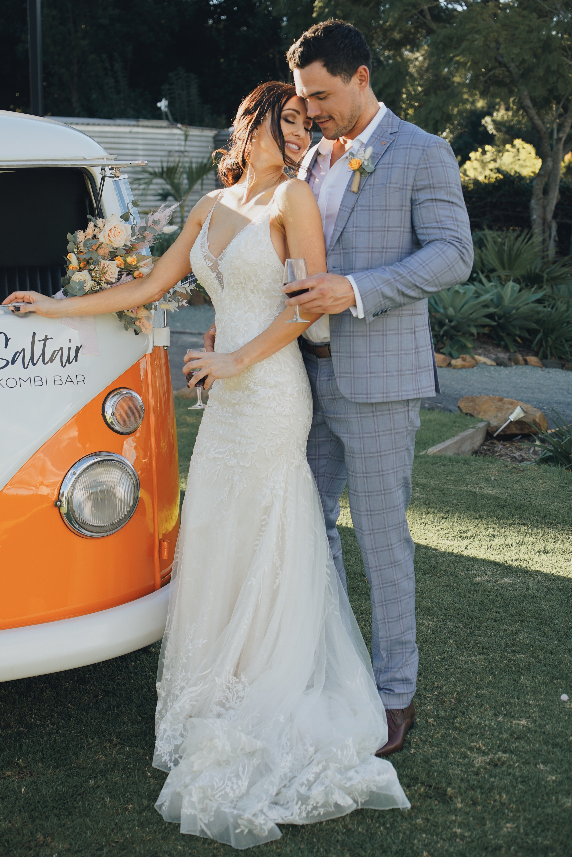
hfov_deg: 25.5
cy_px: 428
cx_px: 286
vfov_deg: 37.5
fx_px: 1261
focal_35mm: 53
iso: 100
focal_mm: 53
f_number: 4.5
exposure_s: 1/200
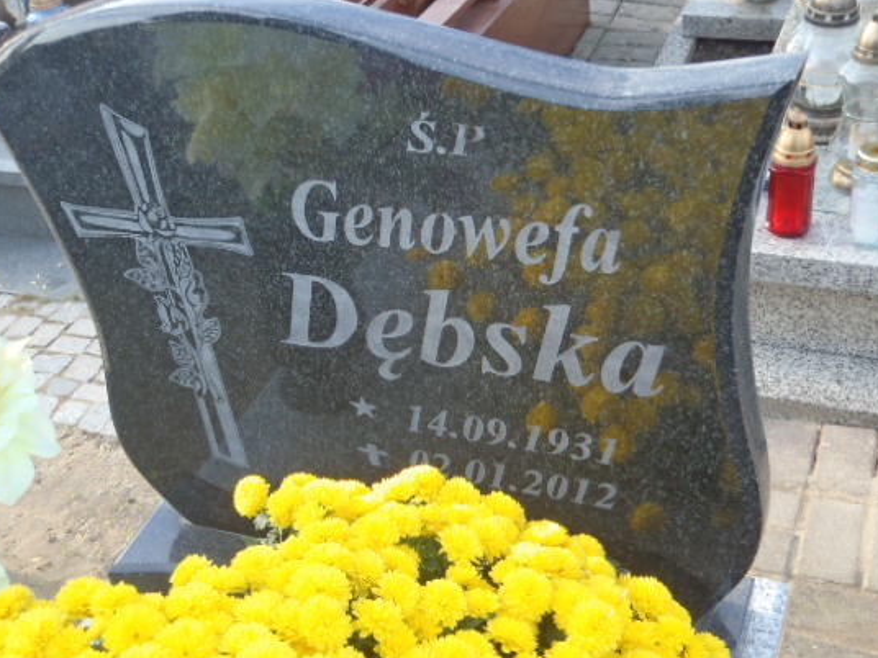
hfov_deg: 43.8
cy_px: 386
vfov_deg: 33.5
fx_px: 1091
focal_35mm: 43
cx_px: 454
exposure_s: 1/50
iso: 64
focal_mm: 6.53
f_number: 4.1
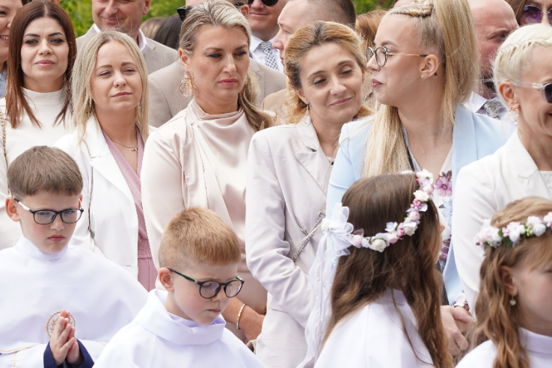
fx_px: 2729
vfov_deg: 7.7
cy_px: 218
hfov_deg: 11.5
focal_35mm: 178
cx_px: 235
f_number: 7.1
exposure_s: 1/160
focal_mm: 101
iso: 160
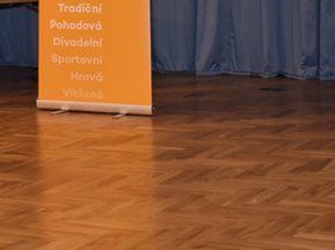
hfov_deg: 15.3
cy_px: -105
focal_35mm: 127
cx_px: 22
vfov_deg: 11.3
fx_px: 1226
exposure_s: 1/60
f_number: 3.8
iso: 180
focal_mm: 23
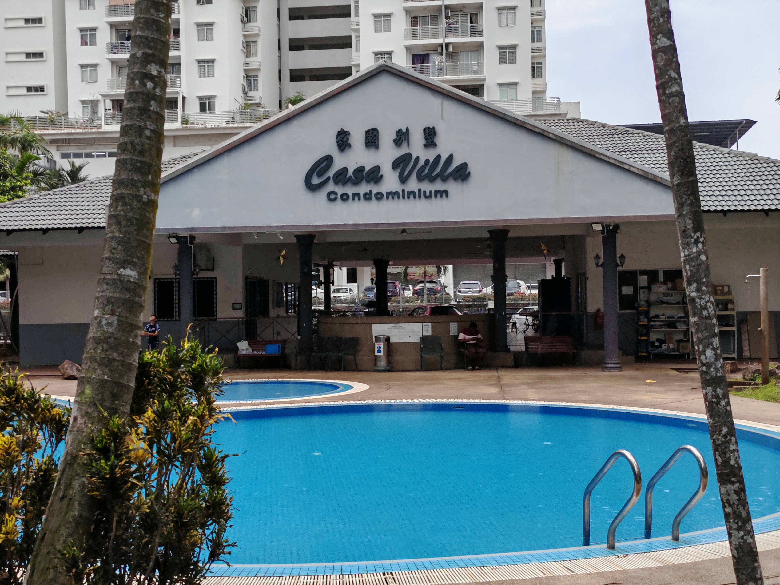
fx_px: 901
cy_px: 292
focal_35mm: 40
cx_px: 390
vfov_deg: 36.0
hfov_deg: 46.8
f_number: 1.9
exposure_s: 1/440
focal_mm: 5.3
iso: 50
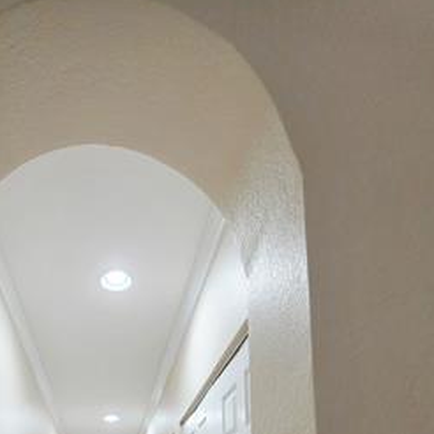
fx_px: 397
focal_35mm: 28
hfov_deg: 54.7
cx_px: 111
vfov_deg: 41.3
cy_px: 510
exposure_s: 1/120
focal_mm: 2.2
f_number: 1.9
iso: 160
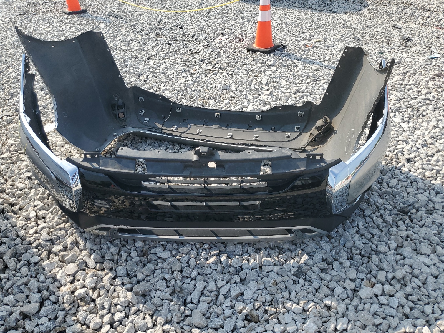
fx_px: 333
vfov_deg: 53.1
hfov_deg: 67.3
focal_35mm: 26
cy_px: 166
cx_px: 222
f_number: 1.5
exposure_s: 1/2000
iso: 50
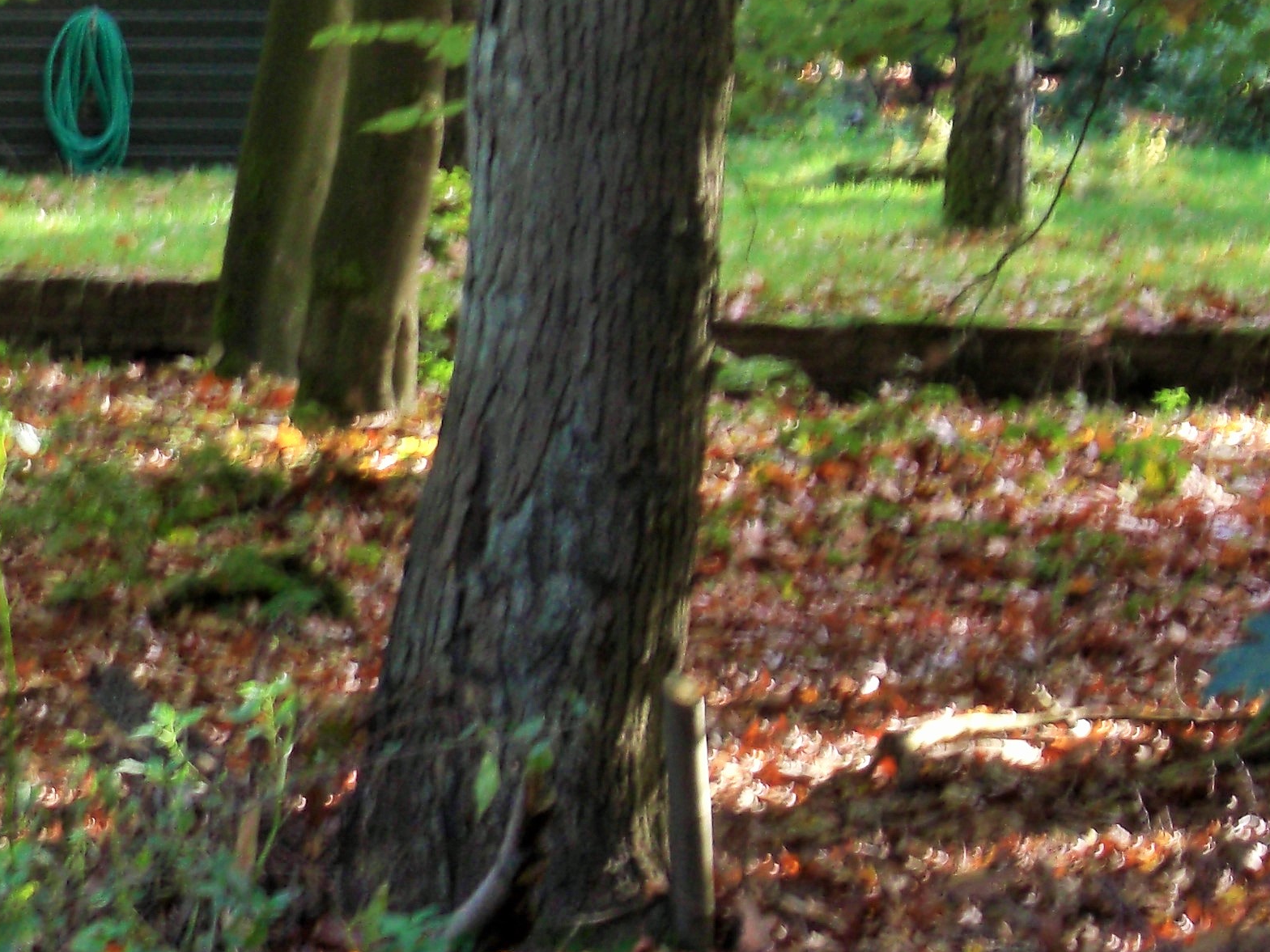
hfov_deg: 7.4
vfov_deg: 5.6
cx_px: -121
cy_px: 80
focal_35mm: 265
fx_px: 9723
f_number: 5.1
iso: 200
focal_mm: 23.7
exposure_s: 1/30
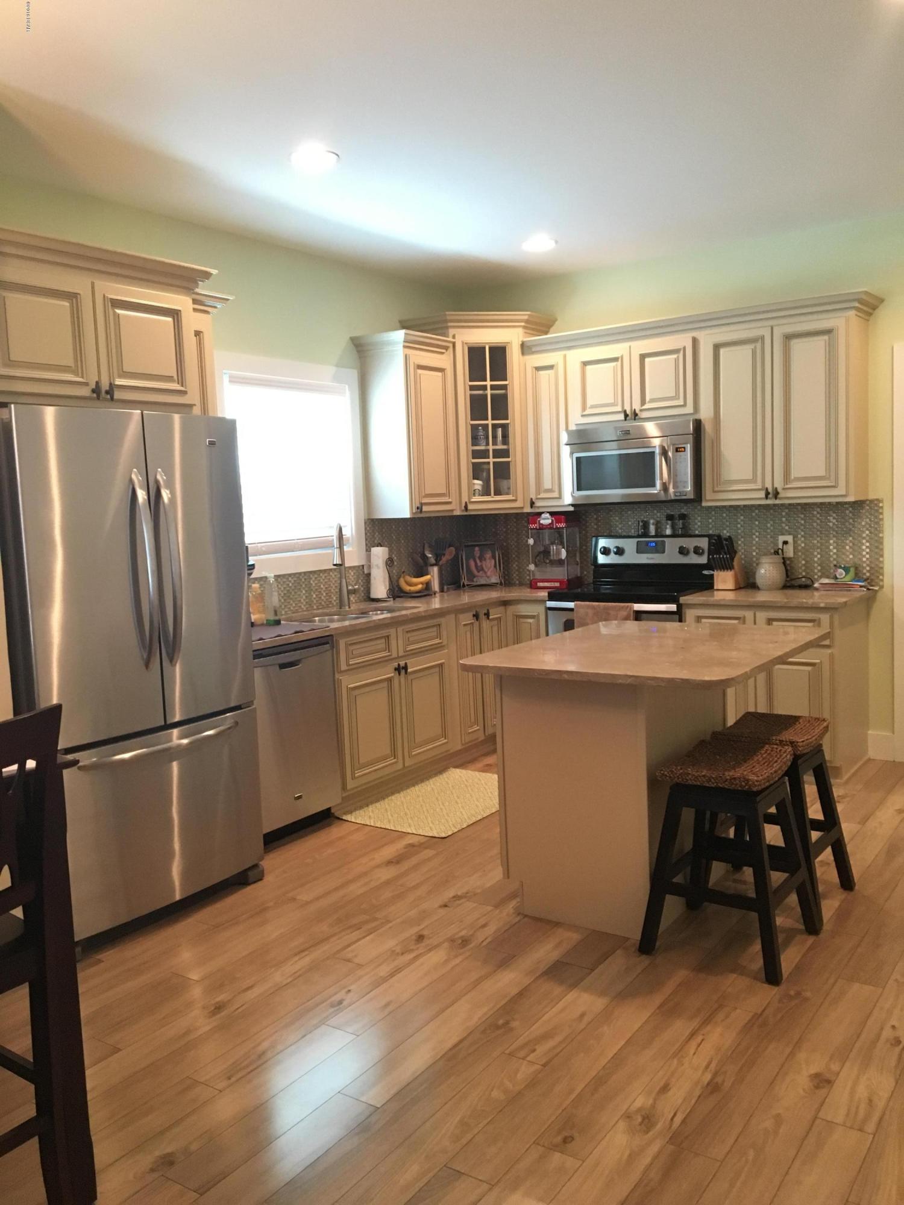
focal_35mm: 29
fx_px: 1010
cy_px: 602
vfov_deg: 61.7
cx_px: 452
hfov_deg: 48.2
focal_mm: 4.15
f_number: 2.2
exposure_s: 1/30
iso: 200
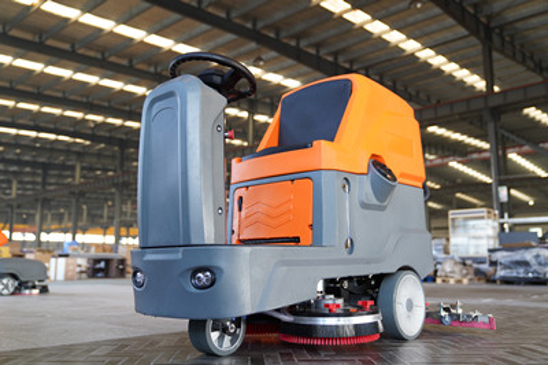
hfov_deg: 57.3
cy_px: 182
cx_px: 274
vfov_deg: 39.9
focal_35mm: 33
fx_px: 502
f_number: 2.8
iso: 320
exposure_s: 1/80
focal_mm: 33
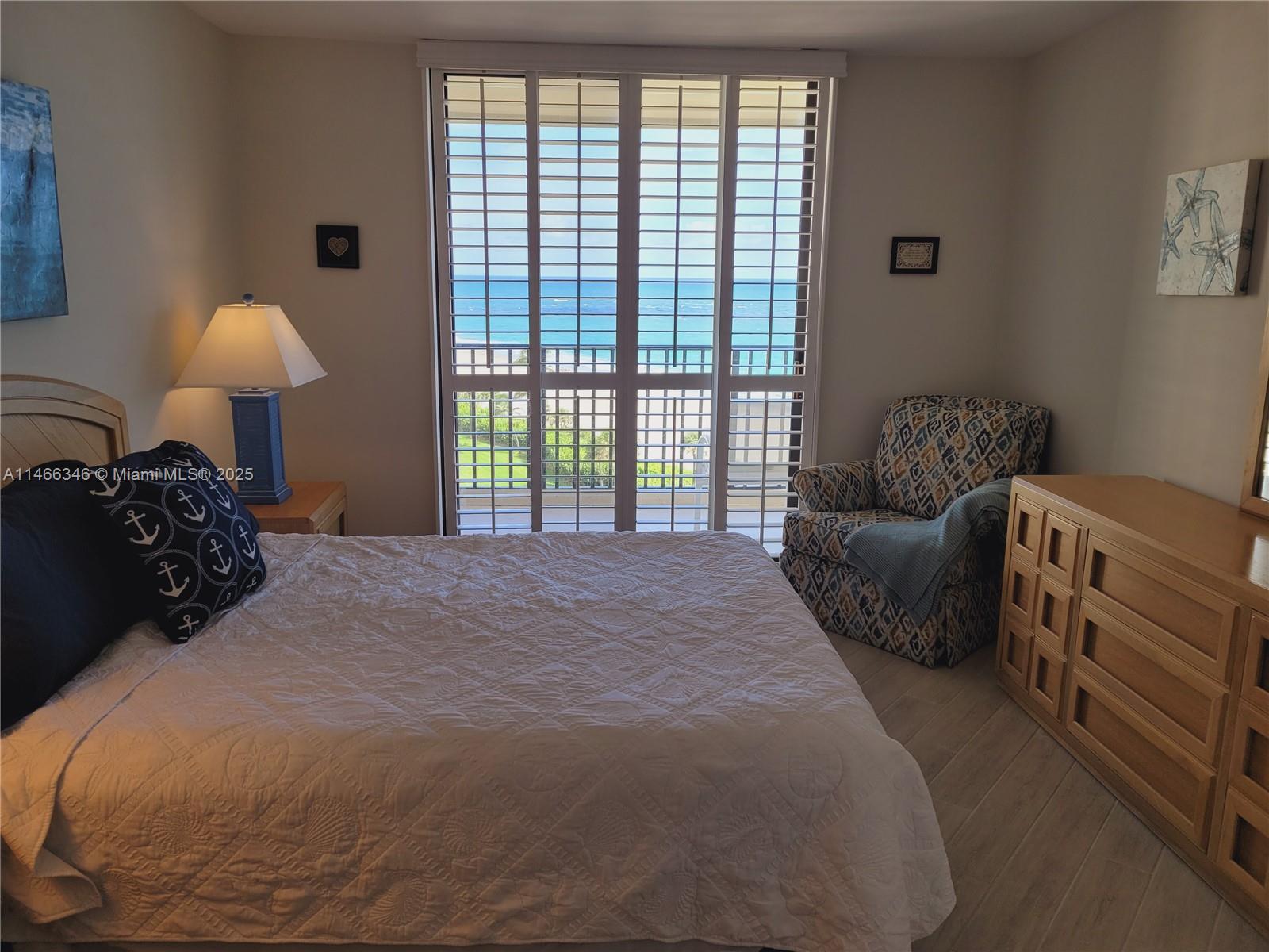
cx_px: 634
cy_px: 476
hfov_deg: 67.3
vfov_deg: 53.1
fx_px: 953
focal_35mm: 26
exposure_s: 1/244
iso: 40
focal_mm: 5.4
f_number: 1.8
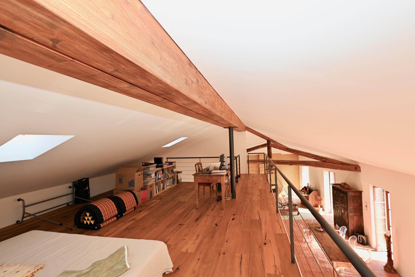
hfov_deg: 100.3
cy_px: 139
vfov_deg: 77.3
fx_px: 173
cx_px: 218
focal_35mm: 15
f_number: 5
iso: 200
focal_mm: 14
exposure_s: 1/100
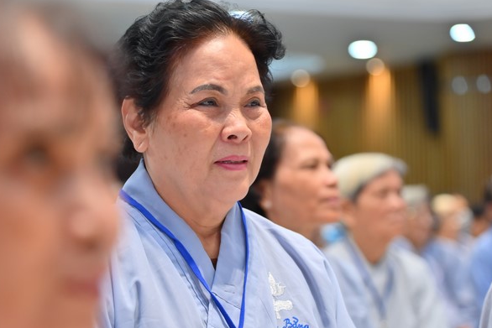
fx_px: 1818
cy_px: 178
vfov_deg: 10.3
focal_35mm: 133
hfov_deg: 15.4
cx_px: 237
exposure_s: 1/80
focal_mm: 120
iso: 1000
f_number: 4.5
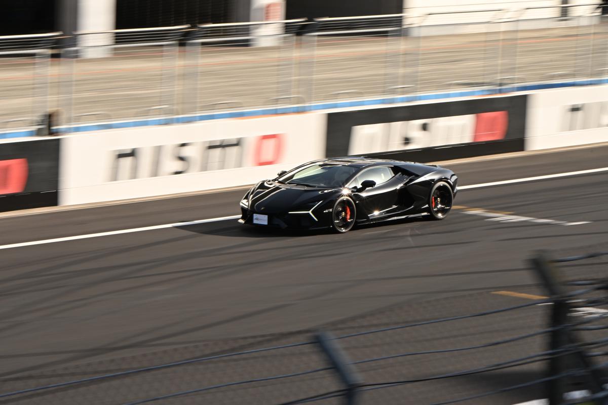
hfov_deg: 11.9
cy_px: 202
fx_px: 2913
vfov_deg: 8.0
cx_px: 304
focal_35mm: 172
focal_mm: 115
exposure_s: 1/30
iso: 100
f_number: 22
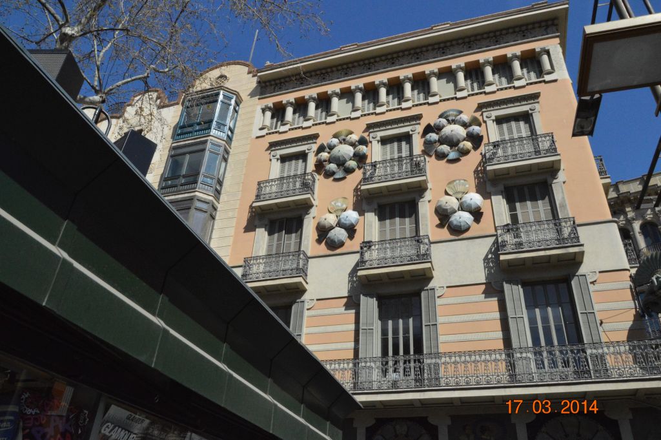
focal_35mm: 27
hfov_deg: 67.4
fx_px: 495
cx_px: 330
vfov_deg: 47.9
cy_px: 220
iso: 3200
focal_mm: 18
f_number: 18
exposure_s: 1/2000
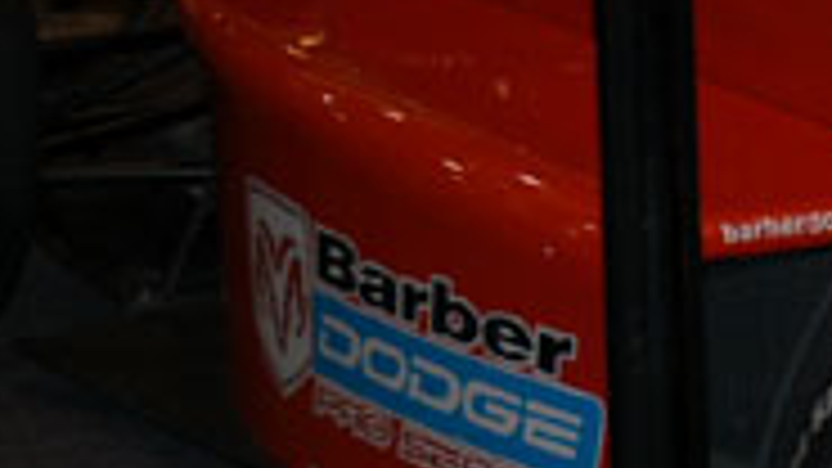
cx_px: 1378
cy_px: 378
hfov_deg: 8.1
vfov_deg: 4.7
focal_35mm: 259
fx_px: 5711
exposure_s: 1/60
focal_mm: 45
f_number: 5
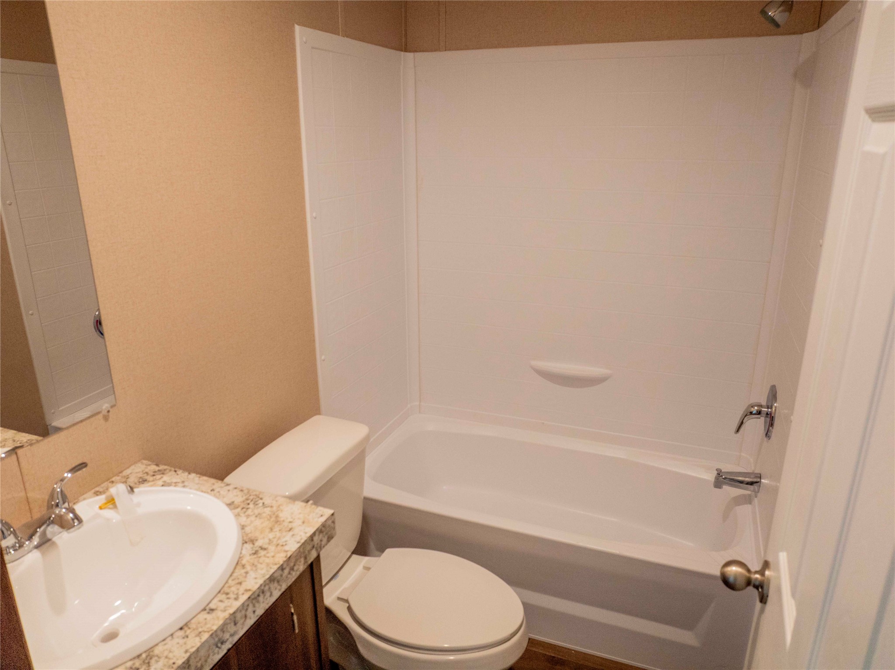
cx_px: 448
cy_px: 335
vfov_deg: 56.8
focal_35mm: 24
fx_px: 620
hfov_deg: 71.6
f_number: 2.8
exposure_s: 1/15
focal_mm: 12.29
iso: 470
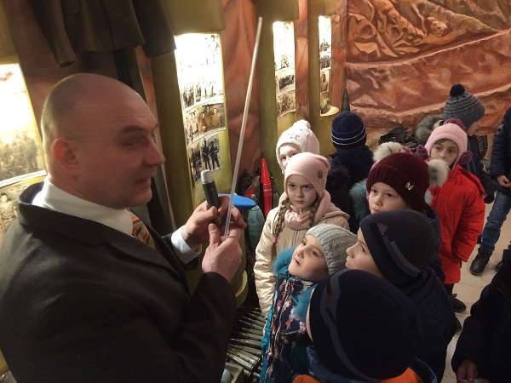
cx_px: 256
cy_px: 192
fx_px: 428
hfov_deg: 61.7
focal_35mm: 29
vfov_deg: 48.2
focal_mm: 4.15
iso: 320
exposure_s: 1/25
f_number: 2.2
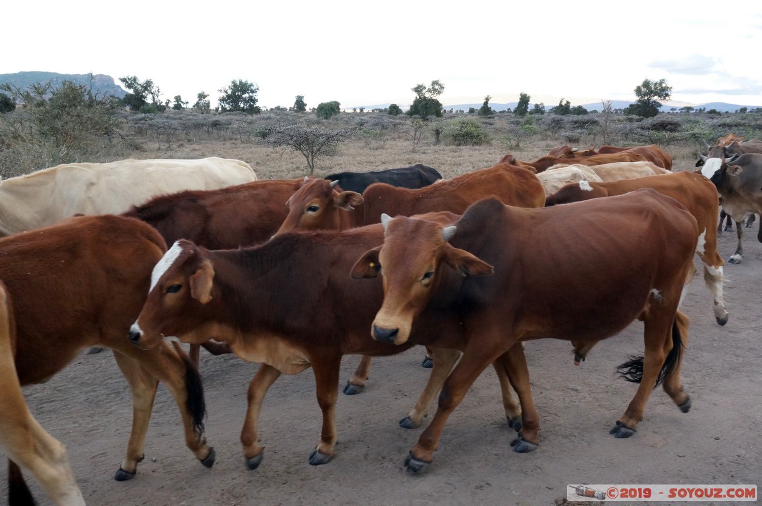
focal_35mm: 32
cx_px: 381
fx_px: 666
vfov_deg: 41.6
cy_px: 253
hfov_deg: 59.5
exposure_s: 1/250
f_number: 8
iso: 1600
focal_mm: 21
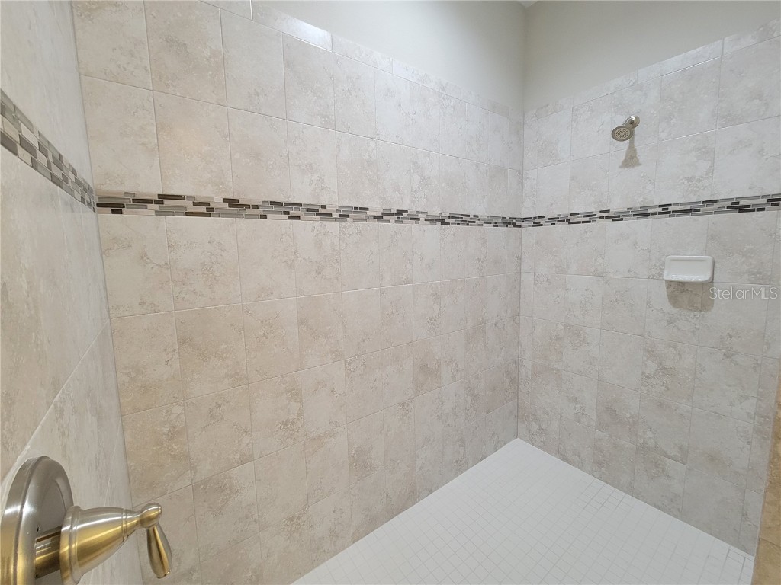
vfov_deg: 89.9
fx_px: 293
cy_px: 292
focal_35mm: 13
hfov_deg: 106.2
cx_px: 390
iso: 400
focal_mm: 2.2
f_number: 2.2
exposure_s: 1/60
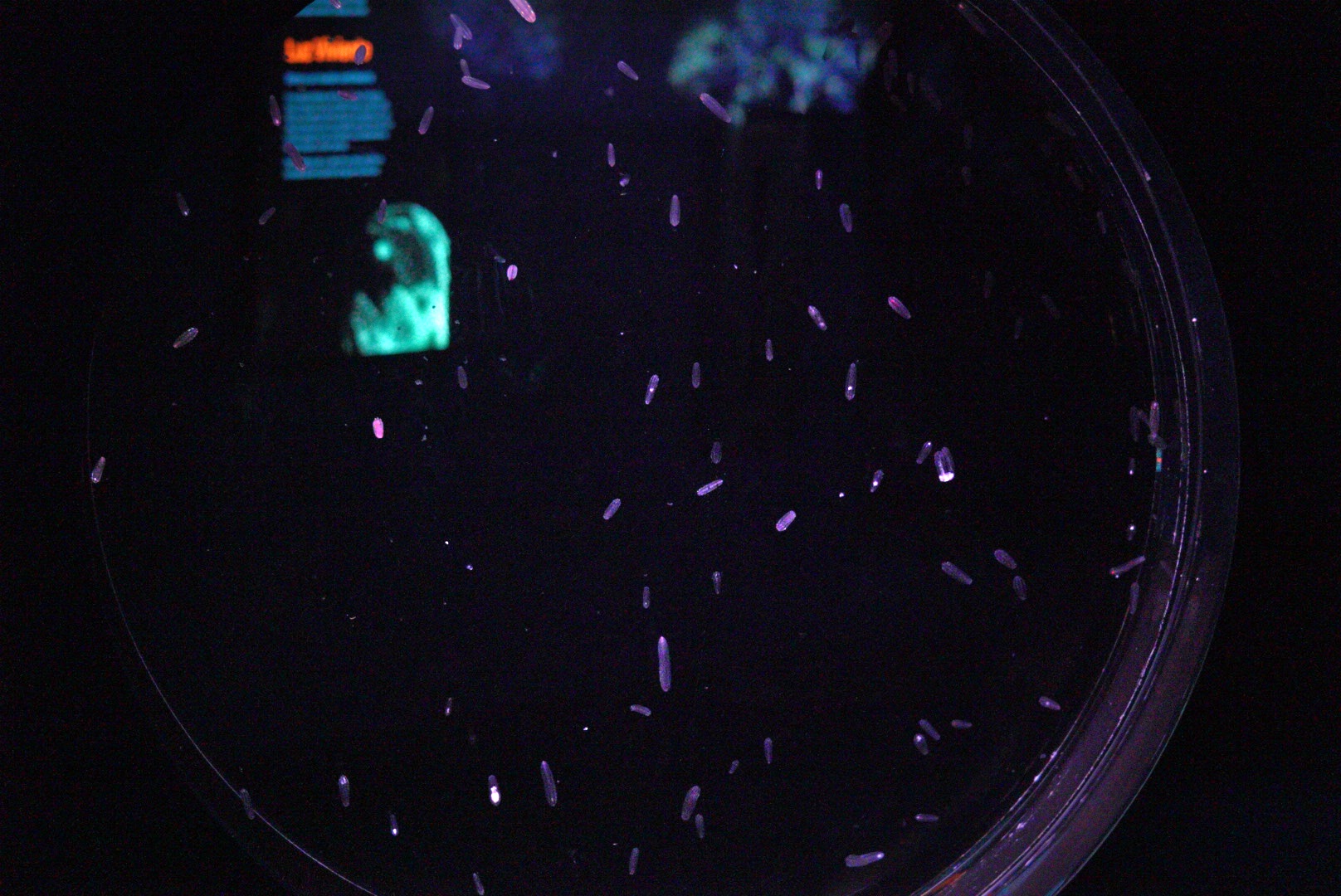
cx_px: 670
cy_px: 448
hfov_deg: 15.2
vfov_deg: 10.2
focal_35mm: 135
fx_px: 5032
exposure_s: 1/161
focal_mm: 90
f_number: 3.5
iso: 8000
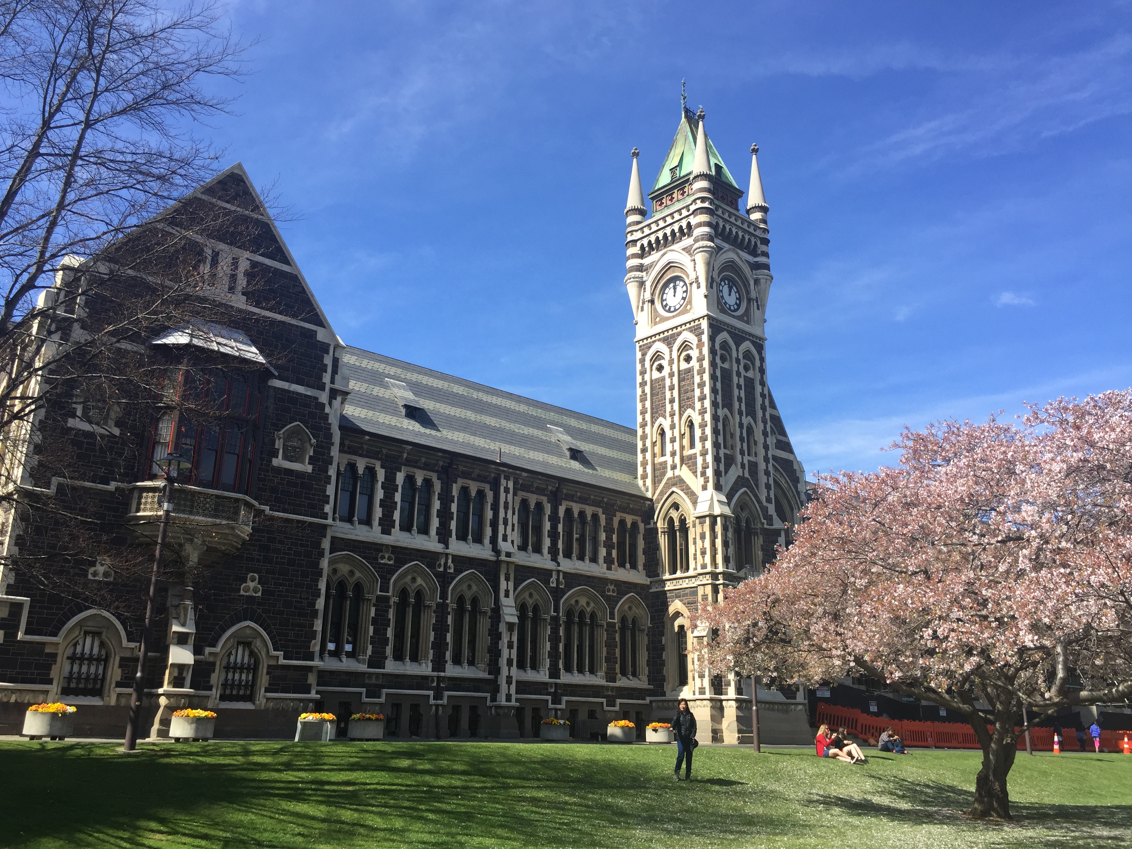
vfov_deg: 48.2
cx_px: 566
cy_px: 424
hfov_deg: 61.7
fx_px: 948
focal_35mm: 29
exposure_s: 1/1199
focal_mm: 4.15
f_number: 2.2
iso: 32
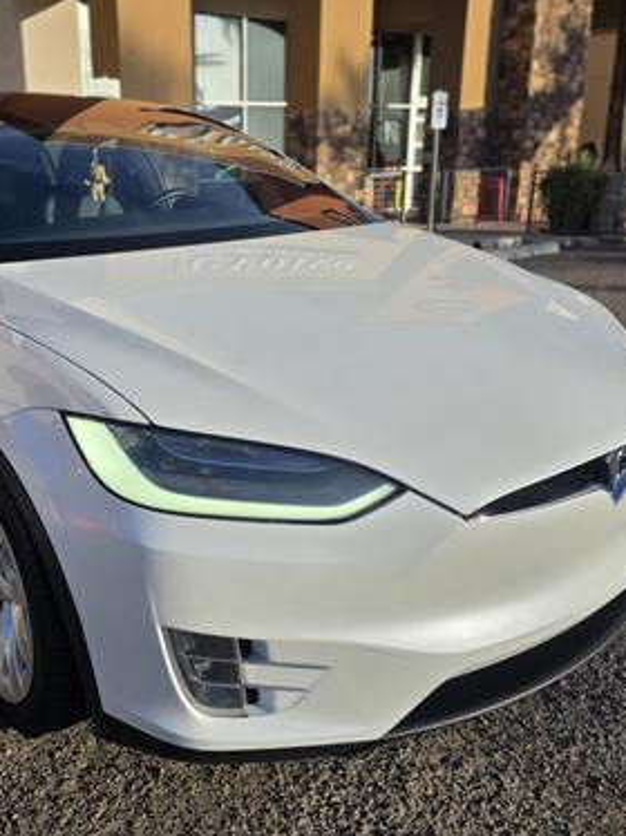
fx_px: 748
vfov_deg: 58.4
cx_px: 168
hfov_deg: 44.1
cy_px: 416
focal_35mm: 31
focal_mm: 6.3
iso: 80
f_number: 1.7
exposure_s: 1/5778
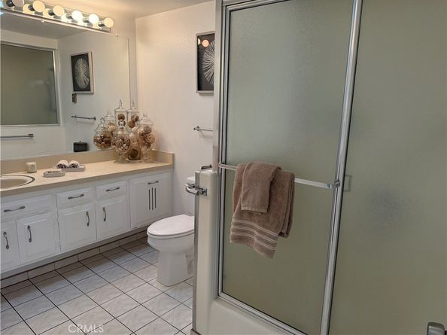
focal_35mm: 24
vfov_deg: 56.8
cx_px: 224
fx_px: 310
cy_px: 168
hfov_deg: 71.6
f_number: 1.78
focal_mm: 6.76
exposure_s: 1/120
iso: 200
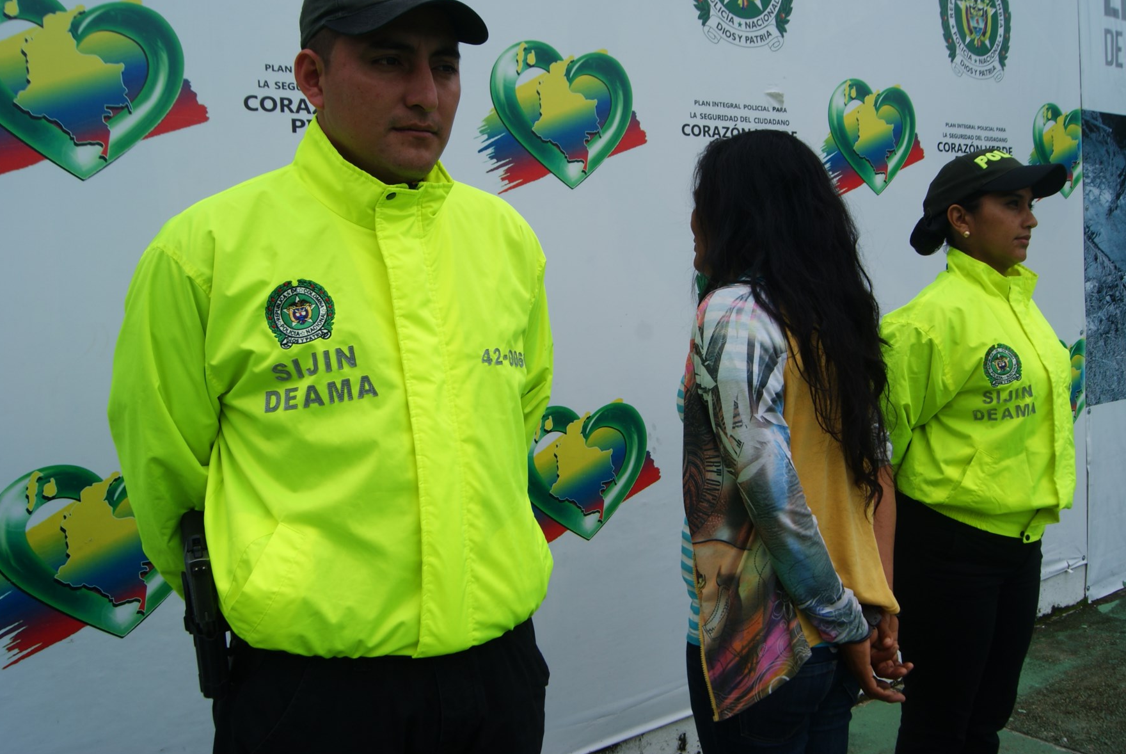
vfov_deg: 40.0
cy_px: 348
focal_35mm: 33
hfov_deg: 57.1
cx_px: 603
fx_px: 1033
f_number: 10
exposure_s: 1/200
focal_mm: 20
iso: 100
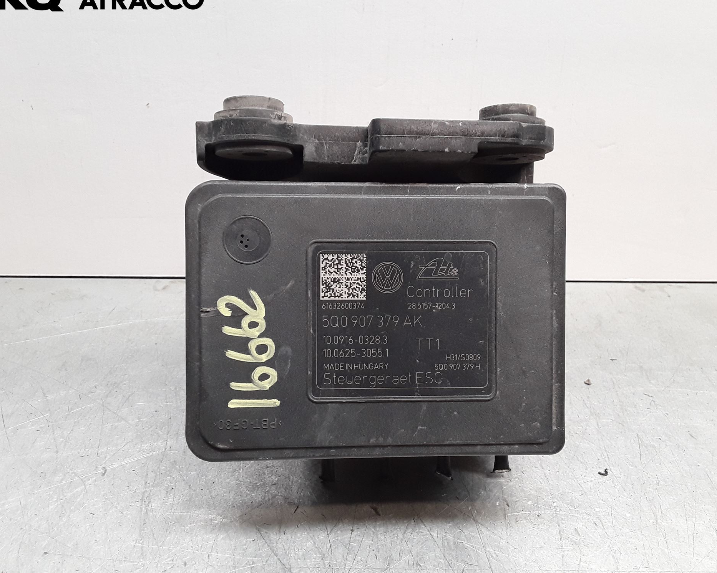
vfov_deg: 48.5
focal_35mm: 30
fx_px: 637
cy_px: 281
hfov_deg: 58.8
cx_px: 361
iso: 80
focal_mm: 2.91
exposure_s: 1/50
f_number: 1.9
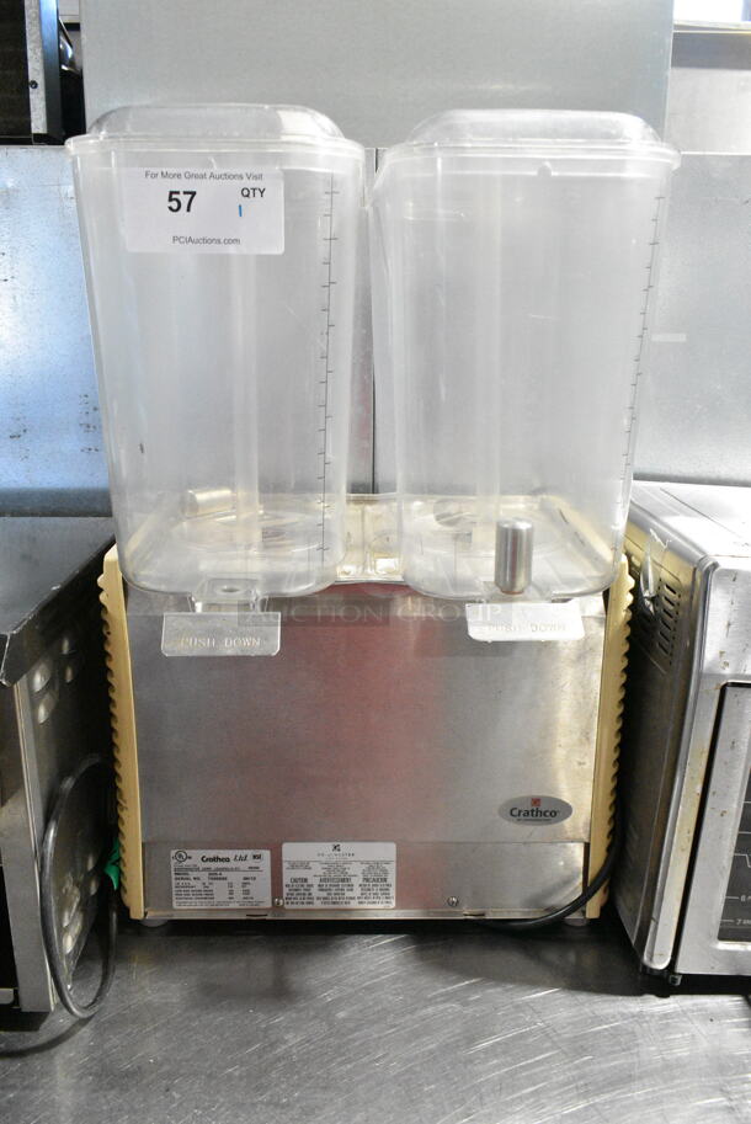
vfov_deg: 61.9
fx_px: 937
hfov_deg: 43.7
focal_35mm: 30
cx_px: 376
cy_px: 562
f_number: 7.1
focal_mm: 20
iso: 6400
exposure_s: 1/200
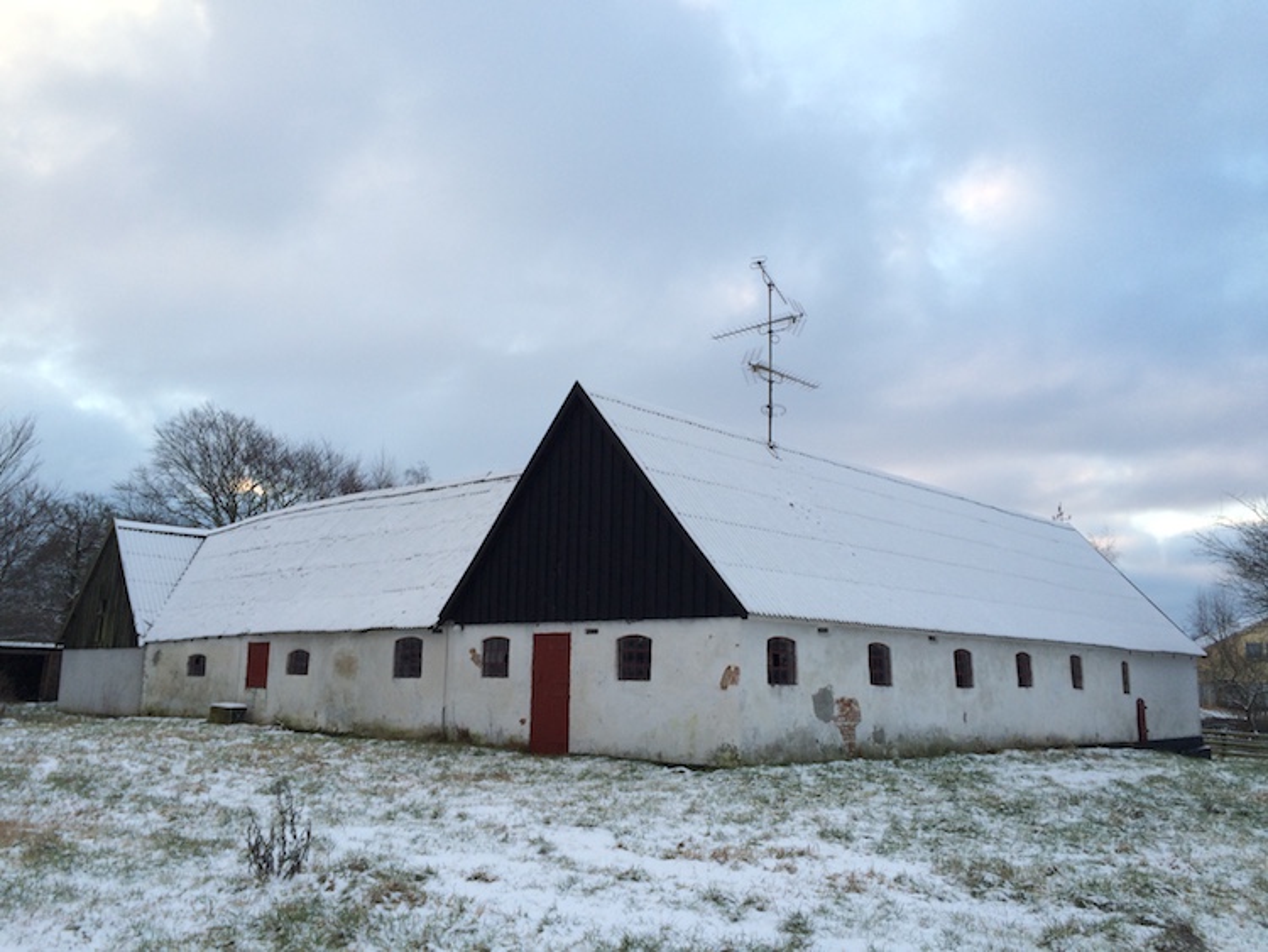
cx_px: 634
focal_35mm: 29
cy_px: 476
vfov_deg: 48.3
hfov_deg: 61.6
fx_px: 1063
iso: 32
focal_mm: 4.15
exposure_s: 1/253
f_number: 2.2
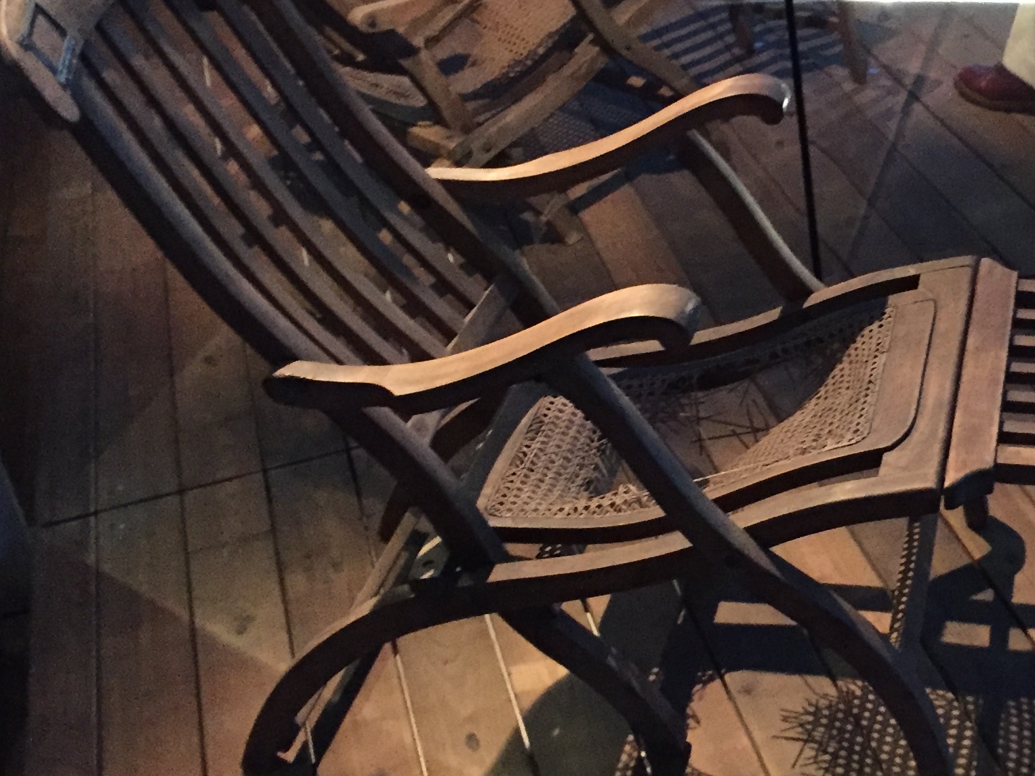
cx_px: 791
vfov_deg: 23.6
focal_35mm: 62
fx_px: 1854
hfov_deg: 30.6
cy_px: 410
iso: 400
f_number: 2.2
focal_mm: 4.15
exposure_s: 1/17
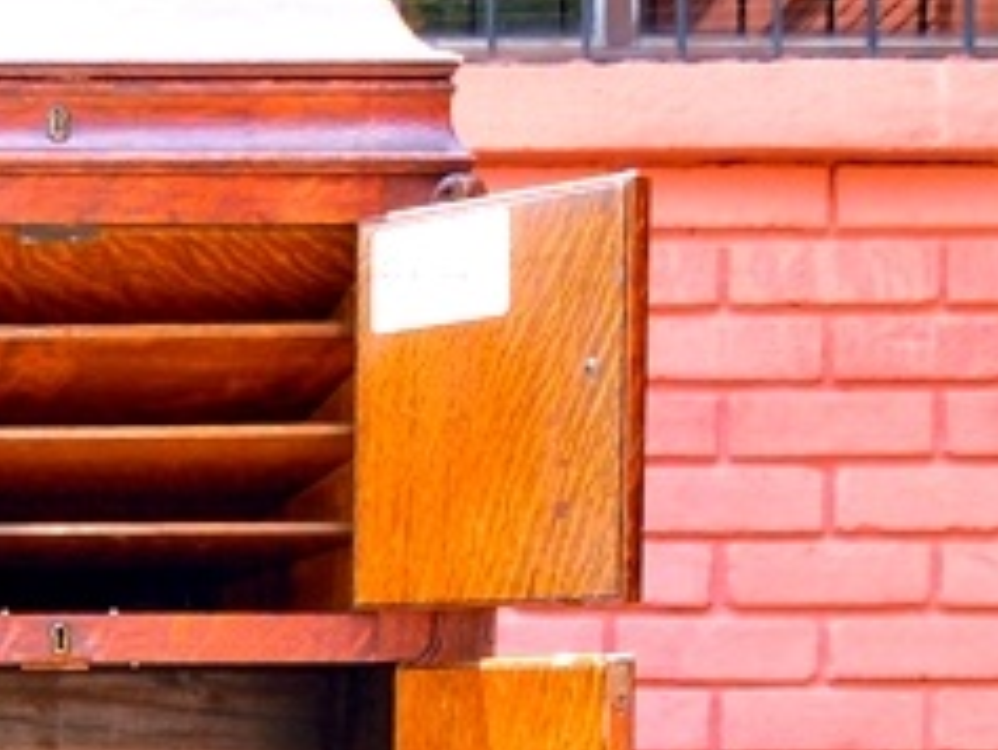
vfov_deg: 16.9
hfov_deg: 22.5
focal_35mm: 84
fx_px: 2423
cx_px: 44
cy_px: 866
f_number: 3.5
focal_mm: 5.4
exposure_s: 1/60
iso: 125
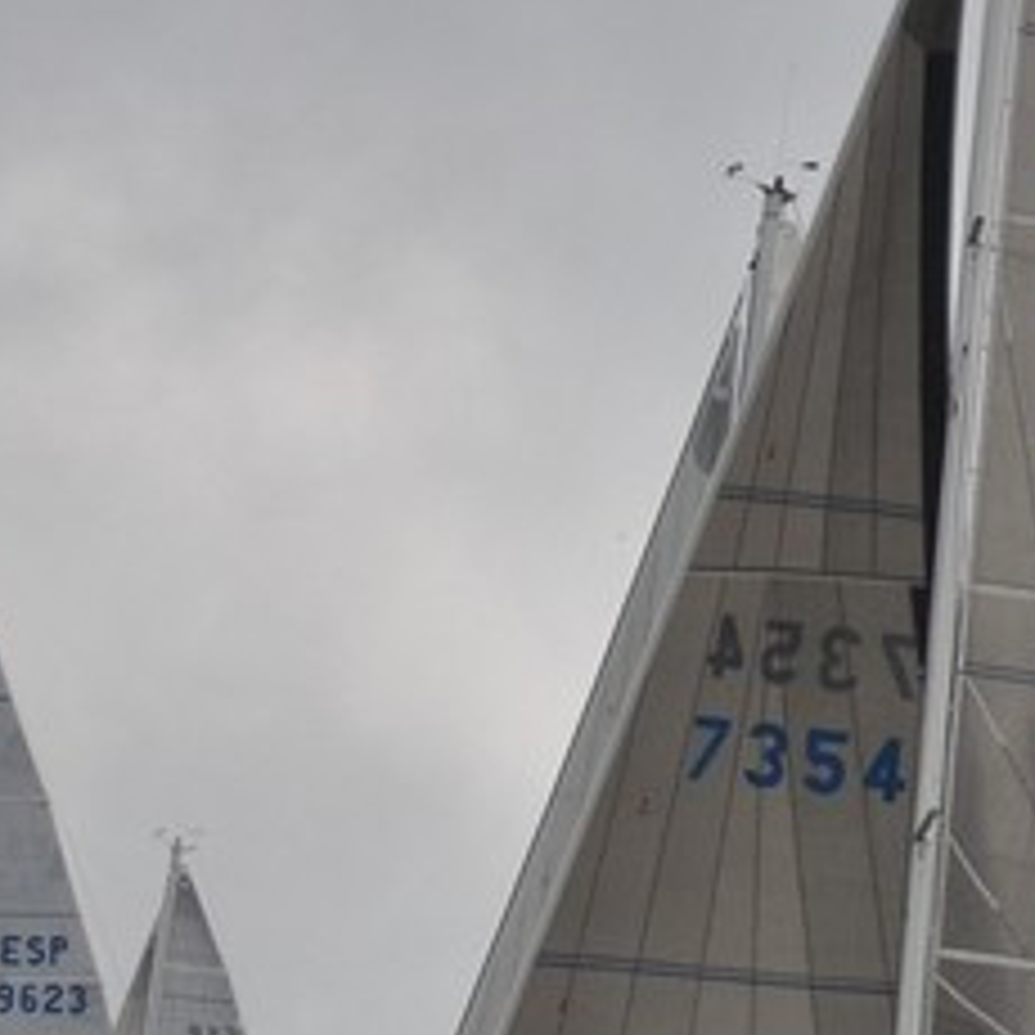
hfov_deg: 5.0
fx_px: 11907
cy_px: 709
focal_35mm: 352
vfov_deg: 5.0
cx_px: 954
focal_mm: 62
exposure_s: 1/320
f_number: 4.5
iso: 200
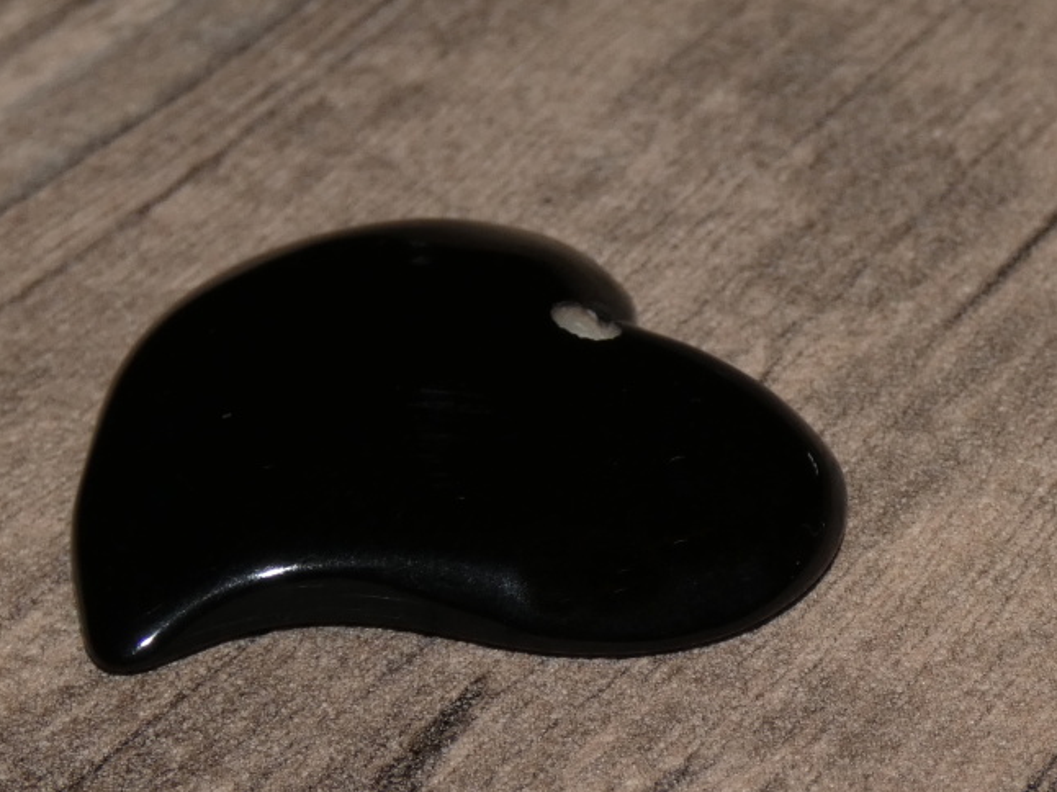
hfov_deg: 33.8
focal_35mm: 57
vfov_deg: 25.6
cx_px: 491
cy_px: 478
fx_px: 1740
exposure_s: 1/60
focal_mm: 8.2
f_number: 3.8
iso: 125
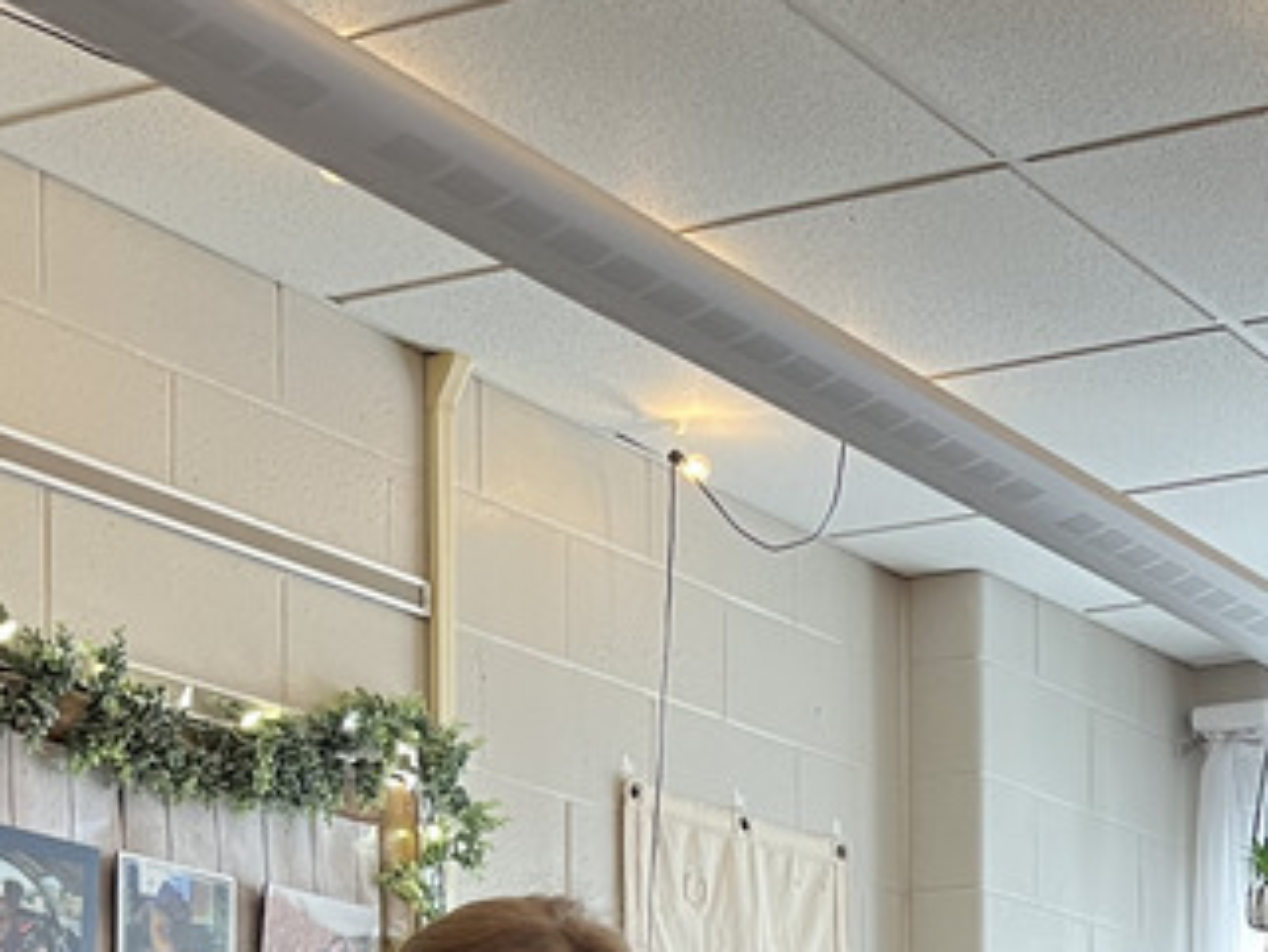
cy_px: 1371
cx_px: 1221
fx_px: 3041
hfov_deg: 22.8
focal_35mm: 83
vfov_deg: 16.4
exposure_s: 1/60
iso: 160
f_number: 1.6
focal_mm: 5.1
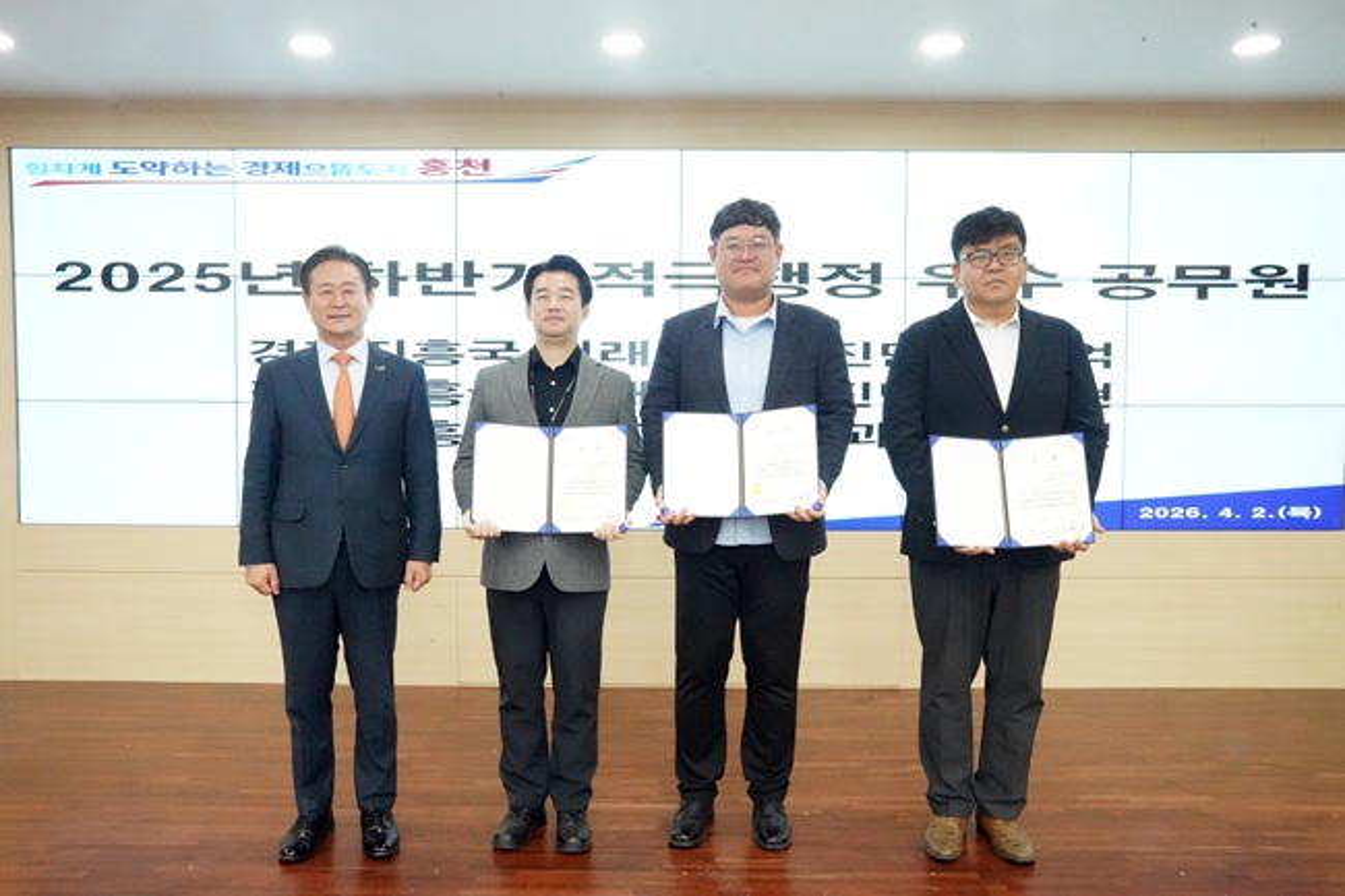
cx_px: 672
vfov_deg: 44.9
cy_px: 448
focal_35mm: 29
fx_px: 1083
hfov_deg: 63.7
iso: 25600
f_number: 22
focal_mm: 29
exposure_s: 1/125
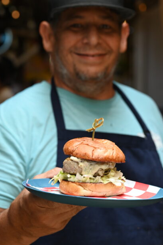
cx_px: 73
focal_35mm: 94
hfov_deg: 14.5
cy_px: 64
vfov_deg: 21.5
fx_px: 639
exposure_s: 1/80
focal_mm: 50
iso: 100
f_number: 4.5
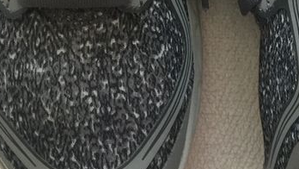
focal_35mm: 109
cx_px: 197
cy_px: -122
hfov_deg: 19.6
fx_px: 864
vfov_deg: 10.5
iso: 32
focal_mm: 4.15
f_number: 2.2
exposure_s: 1/30
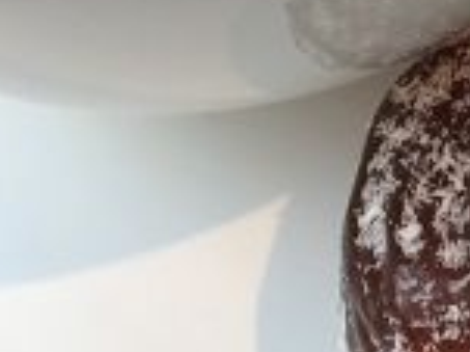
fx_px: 1764
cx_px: 514
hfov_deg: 14.8
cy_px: -226
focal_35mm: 130
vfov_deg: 10.8
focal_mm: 3.99
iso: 20
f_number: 1.8
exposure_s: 1/138
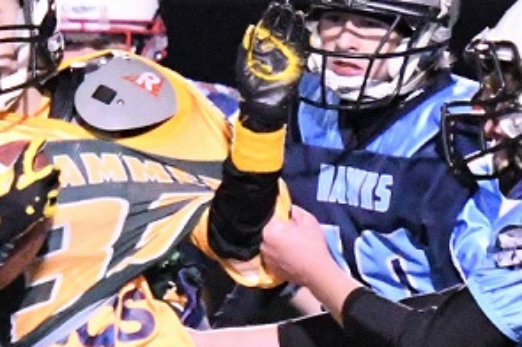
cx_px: 298
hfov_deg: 3.0
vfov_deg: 2.0
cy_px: 471
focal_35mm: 682
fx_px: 9878
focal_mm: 140
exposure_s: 1/1000
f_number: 2.8
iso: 16000
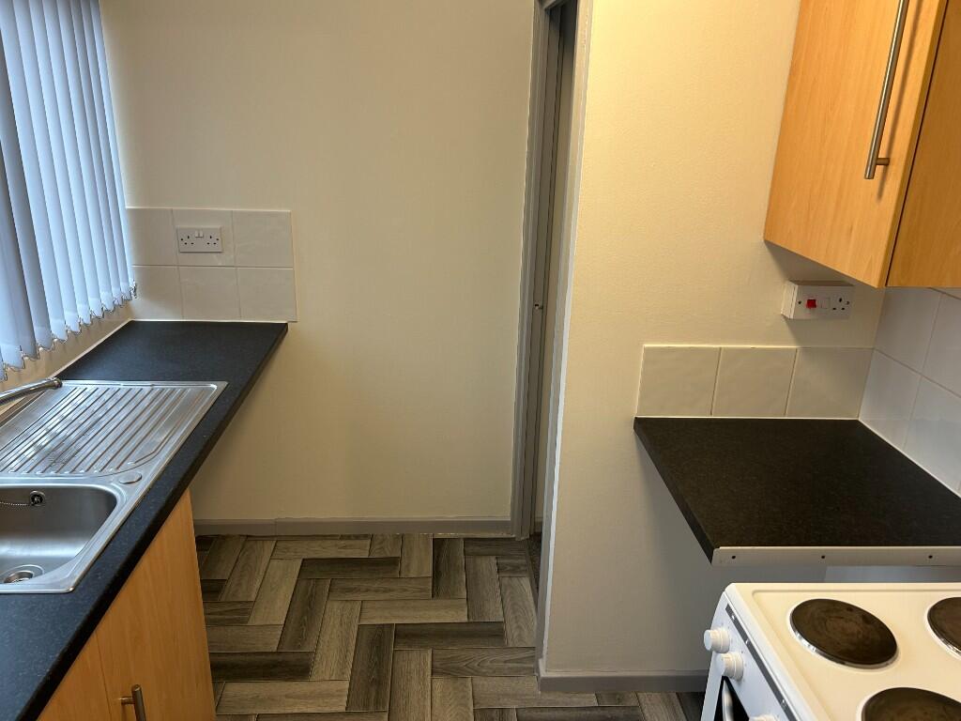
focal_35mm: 26
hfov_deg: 67.3
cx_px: 480
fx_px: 722
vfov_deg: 53.1
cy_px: 360
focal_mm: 5.7
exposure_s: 1/50
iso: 80
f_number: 1.5
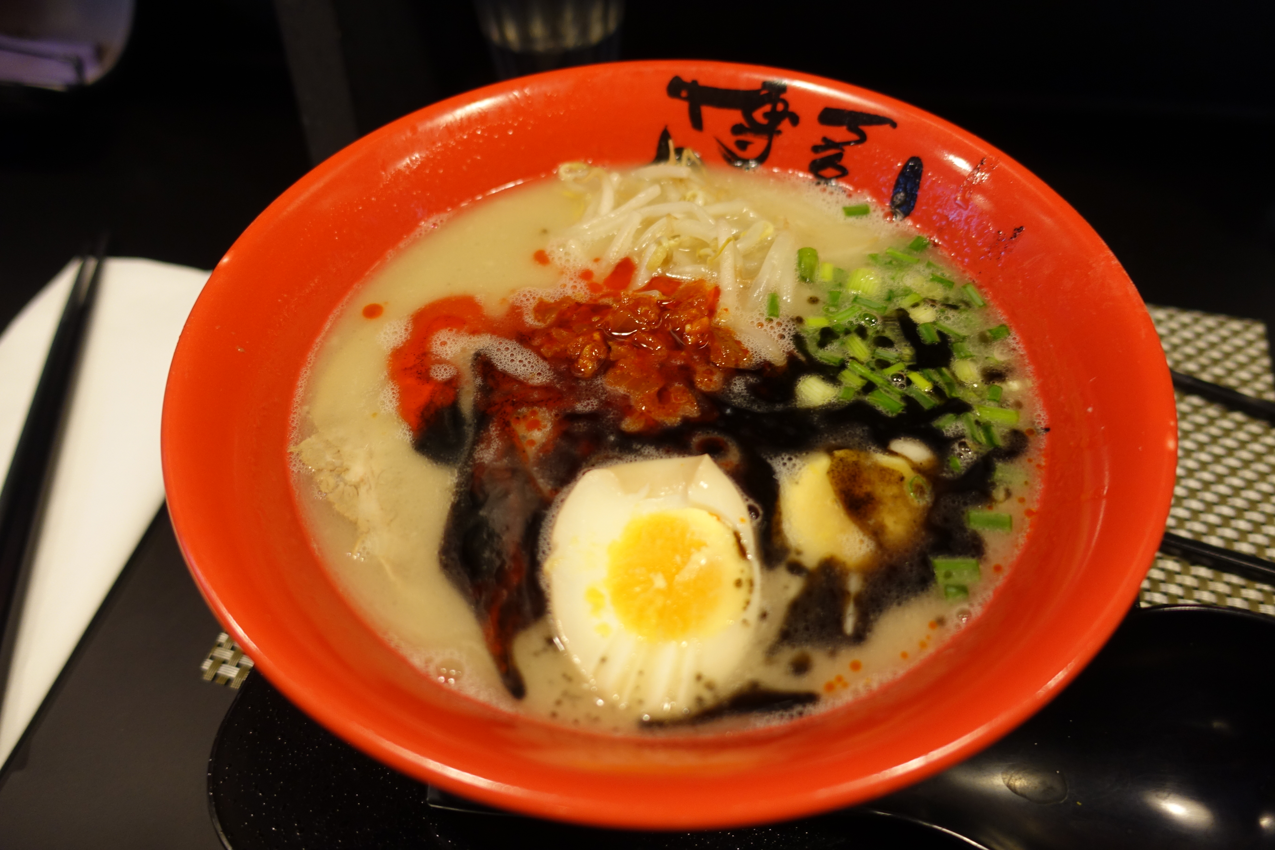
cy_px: 425
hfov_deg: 73.7
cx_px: 638
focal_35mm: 24
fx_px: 850
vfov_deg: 53.1
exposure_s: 1/30
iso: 200
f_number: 1.8
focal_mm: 8.8
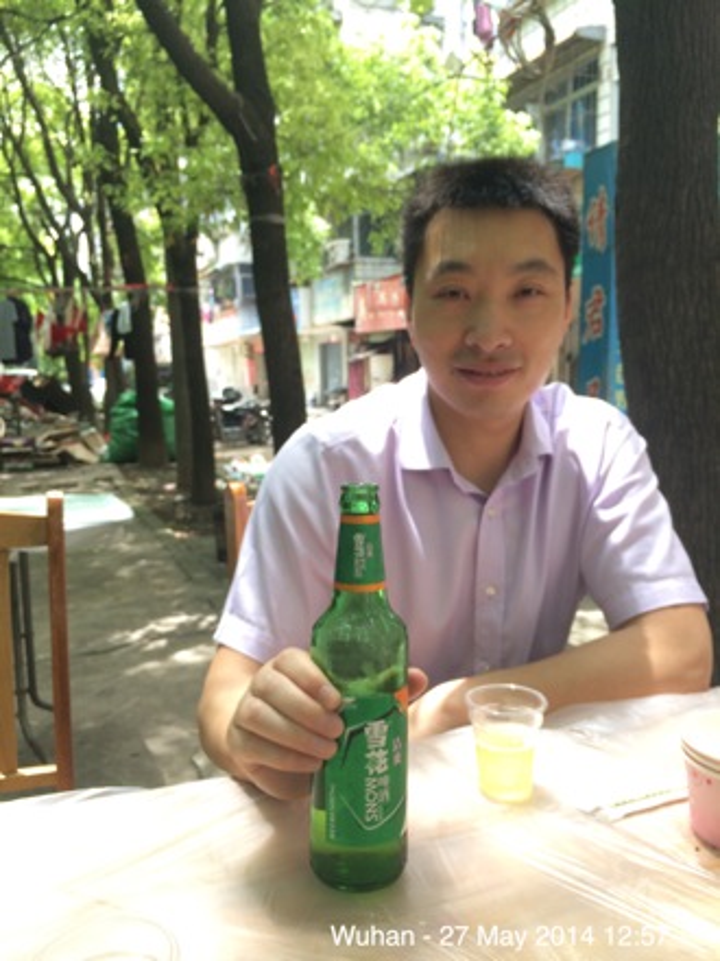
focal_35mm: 30
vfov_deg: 60.0
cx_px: 360
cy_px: 480
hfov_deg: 46.8
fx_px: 832
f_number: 2.2
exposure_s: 1/120
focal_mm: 4.12
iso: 50
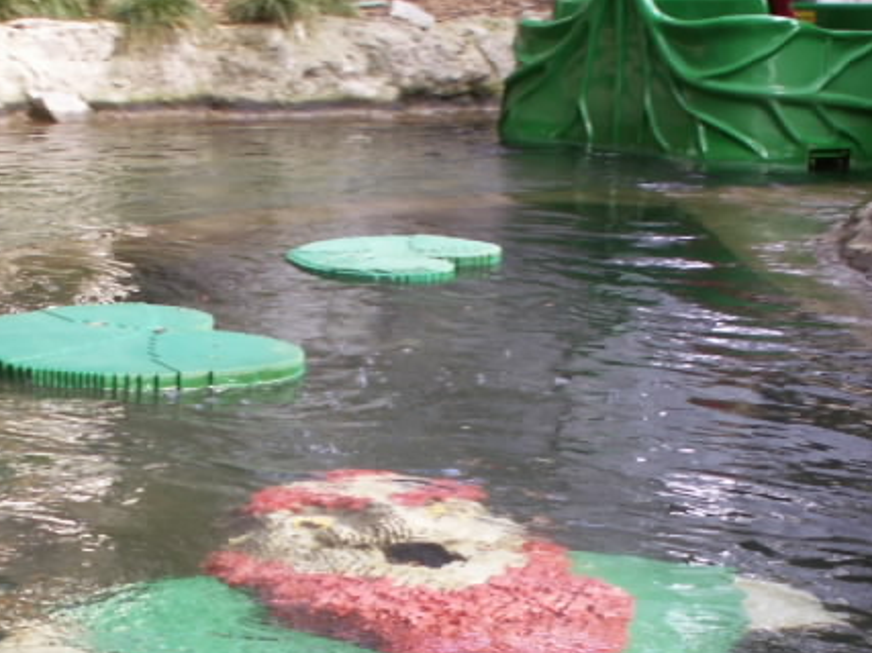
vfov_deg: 17.8
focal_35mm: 82
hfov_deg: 23.8
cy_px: 549
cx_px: 368
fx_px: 2065
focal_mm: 5.86
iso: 50
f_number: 3.2
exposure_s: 1/60
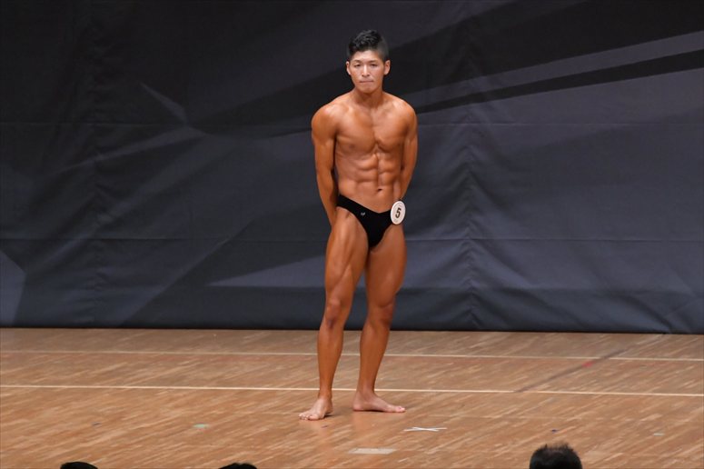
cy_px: 234
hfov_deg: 7.2
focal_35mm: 285
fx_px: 5571
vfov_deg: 4.8
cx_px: 352
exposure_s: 1/400
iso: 6400
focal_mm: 190
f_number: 5.6
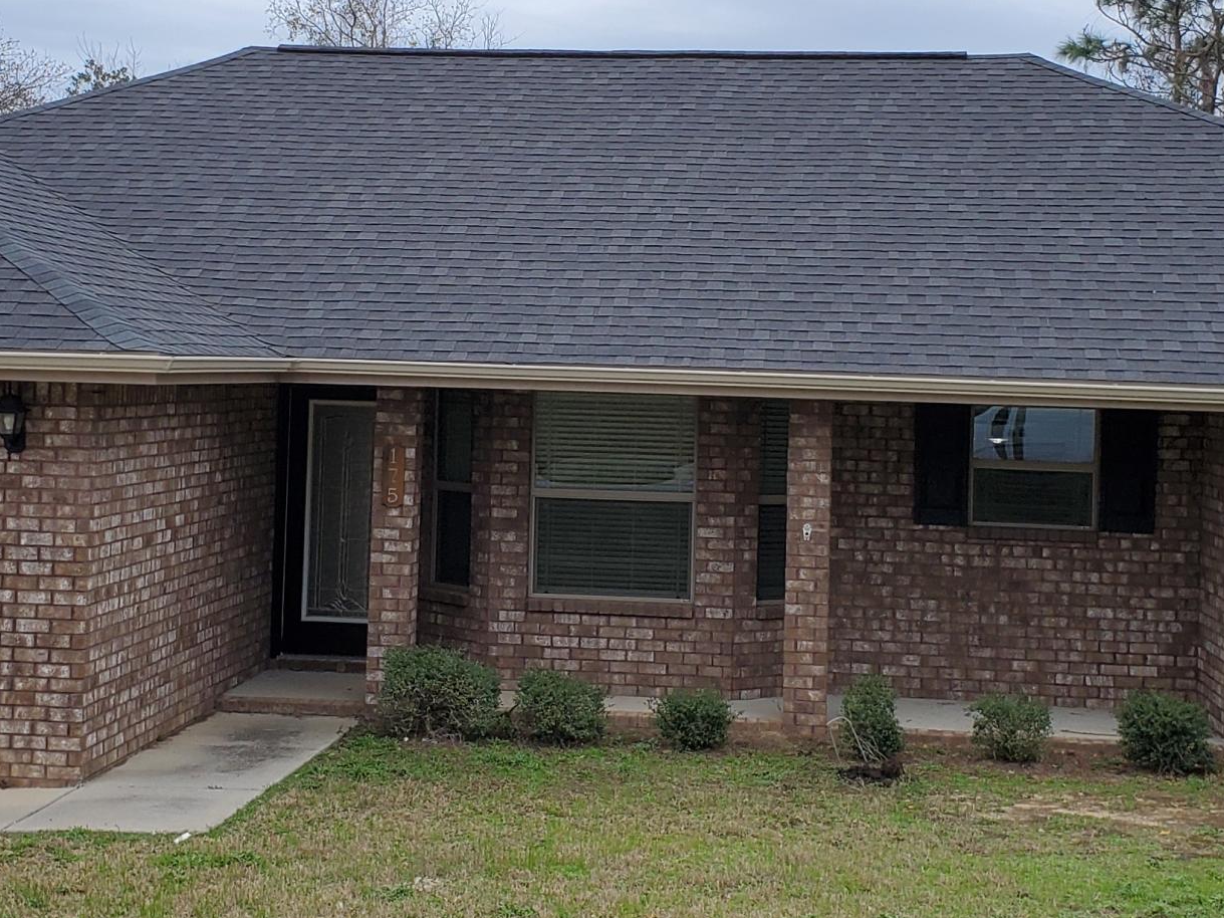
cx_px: 523
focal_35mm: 64
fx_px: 2263
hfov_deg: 30.2
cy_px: 292
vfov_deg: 22.8
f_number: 2.4
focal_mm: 4.3
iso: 50
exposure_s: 1/286
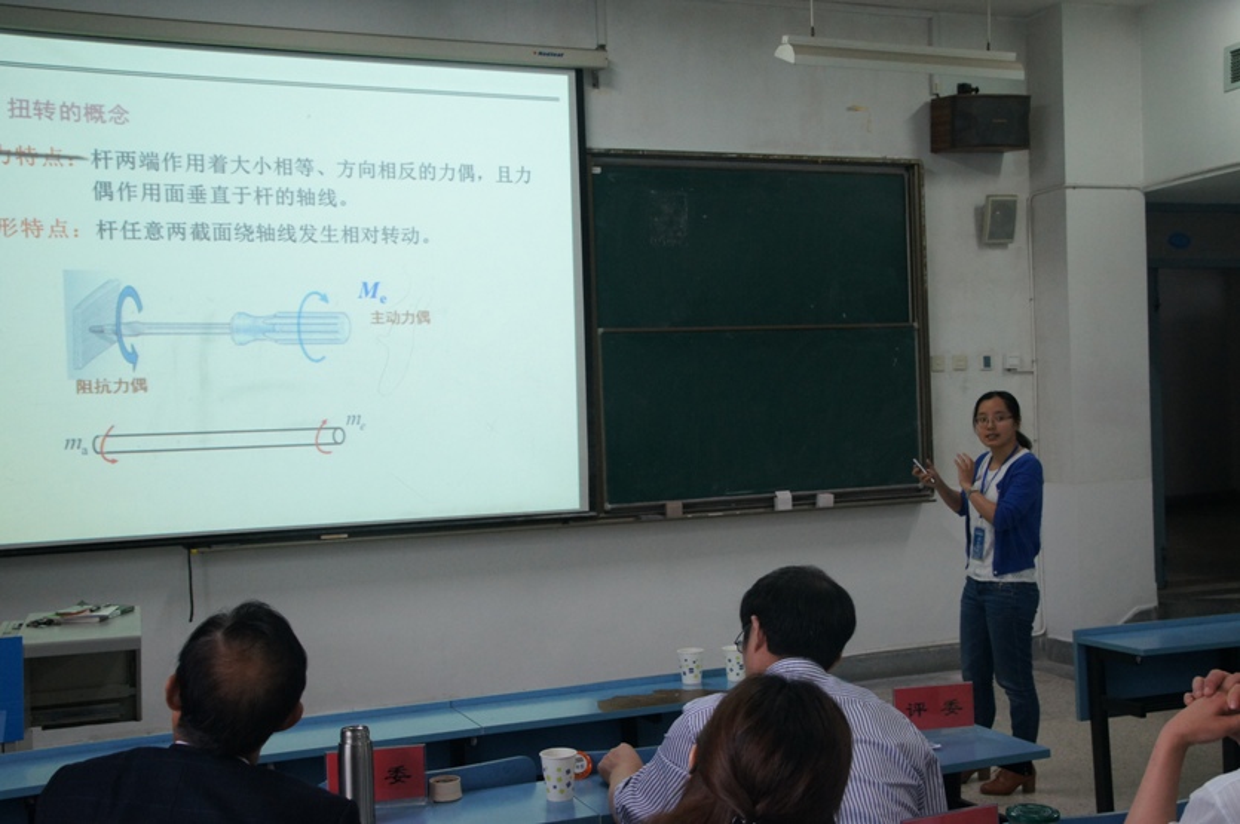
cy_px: 412
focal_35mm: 39
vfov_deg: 34.1
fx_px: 1342
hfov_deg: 49.6
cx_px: 620
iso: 1600
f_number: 6.3
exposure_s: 1/50
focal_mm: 26
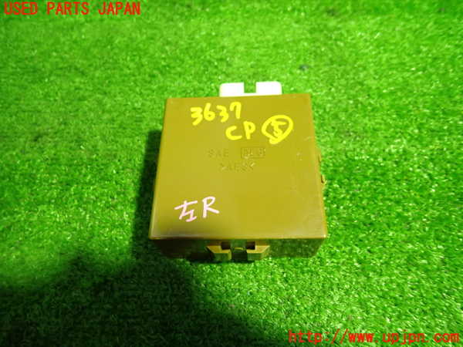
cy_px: 174
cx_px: 232
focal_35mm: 25
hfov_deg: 69.4
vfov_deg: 54.9
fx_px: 334
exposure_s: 1/30
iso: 320
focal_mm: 4.5
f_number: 2
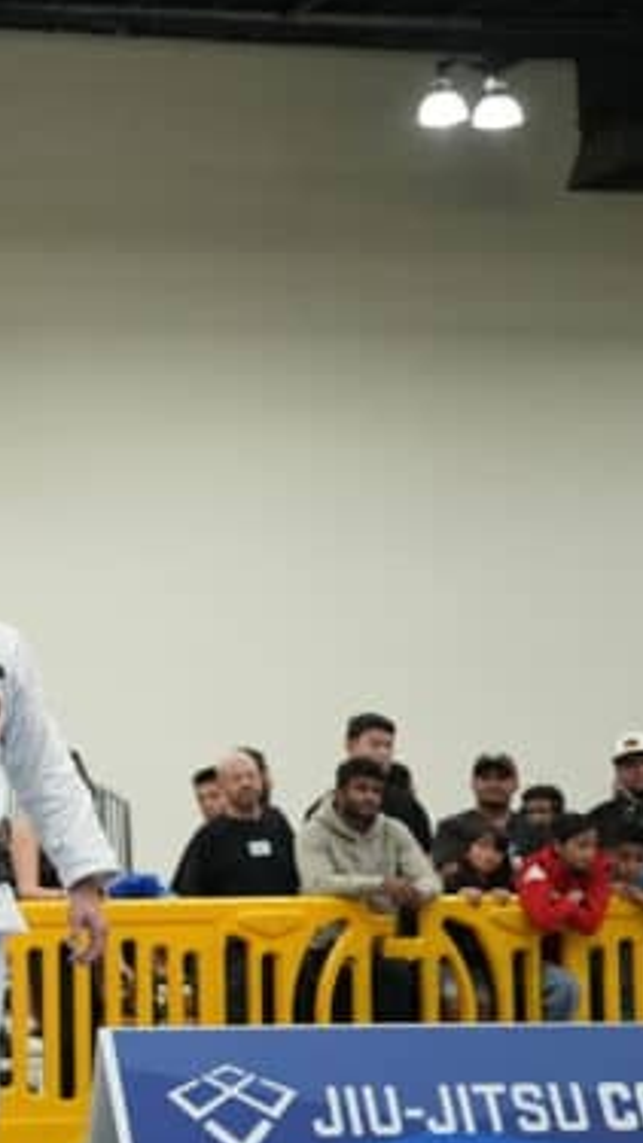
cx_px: -786
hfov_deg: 10.5
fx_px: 3121
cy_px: 661
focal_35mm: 103
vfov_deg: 20.7
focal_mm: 36
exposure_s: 1/1000
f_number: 2.2
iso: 5000
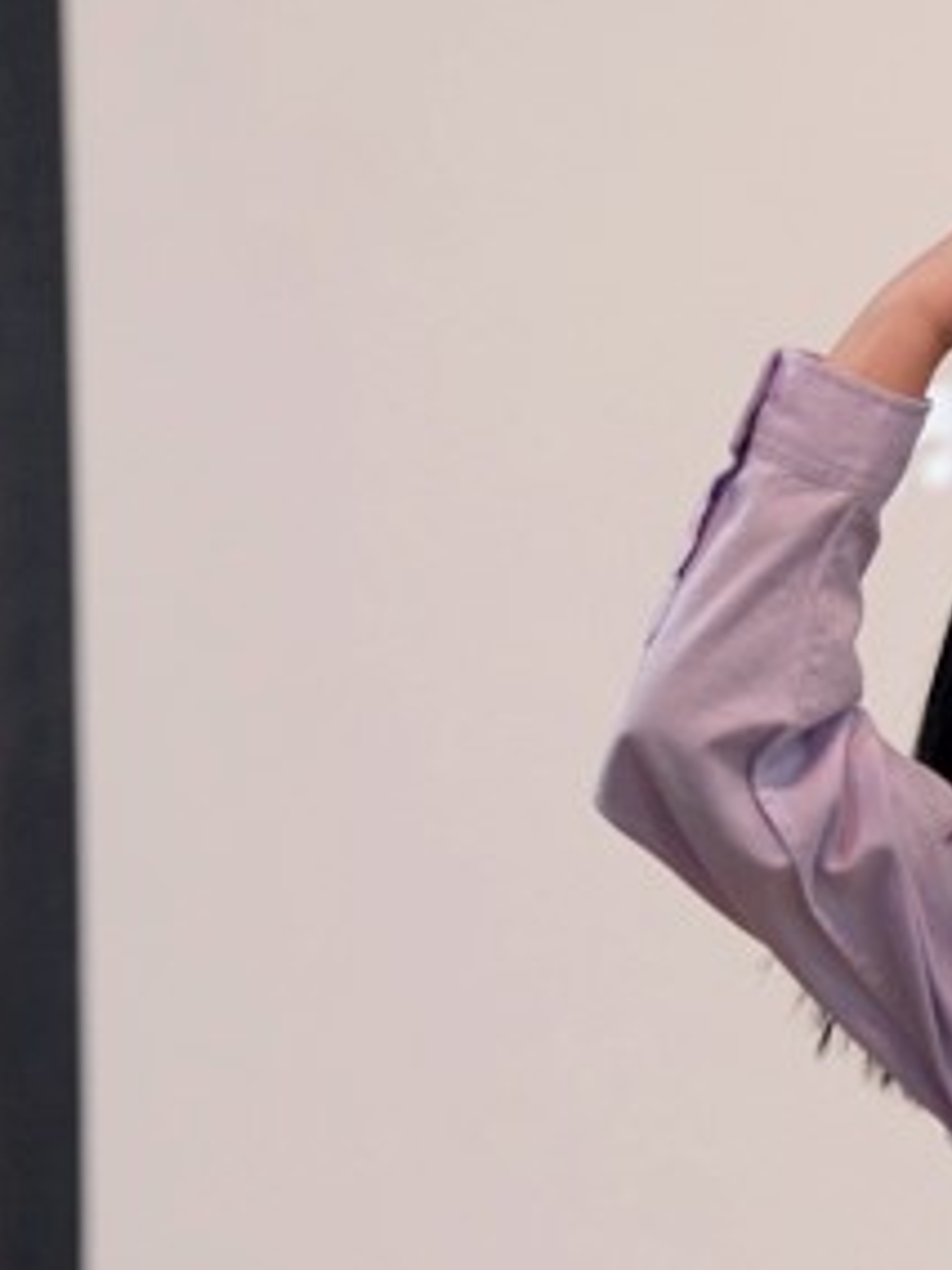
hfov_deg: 2.4
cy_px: 908
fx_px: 22331
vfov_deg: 3.3
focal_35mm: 609
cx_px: 1578
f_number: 4
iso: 1250
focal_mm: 200
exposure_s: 1/250
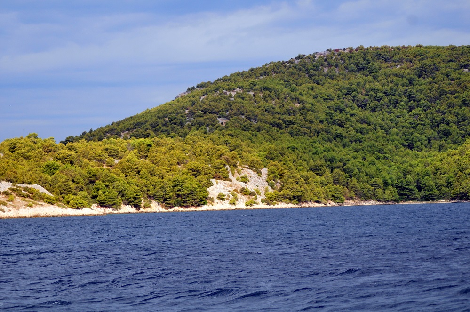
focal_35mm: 168
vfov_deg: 8.1
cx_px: 235
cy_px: 156
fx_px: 2190
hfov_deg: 12.2
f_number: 4.5
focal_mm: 112
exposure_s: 1/1600
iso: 320
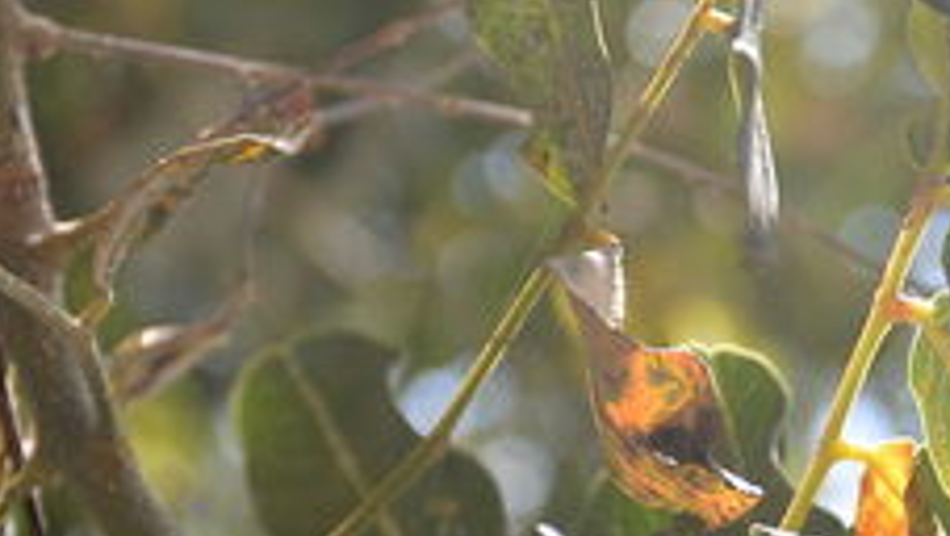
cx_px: 896
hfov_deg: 8.9
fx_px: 6074
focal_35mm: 241
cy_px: 502
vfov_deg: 5.0
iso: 100
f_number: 5
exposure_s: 1/100
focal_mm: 58
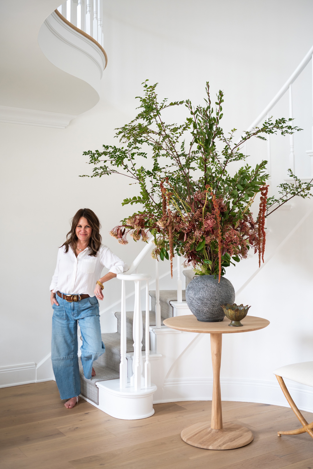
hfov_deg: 32.6
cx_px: 160
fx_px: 535
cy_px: 234
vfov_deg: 47.4
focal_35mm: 41
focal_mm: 40
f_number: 2.8
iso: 400
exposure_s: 1/25
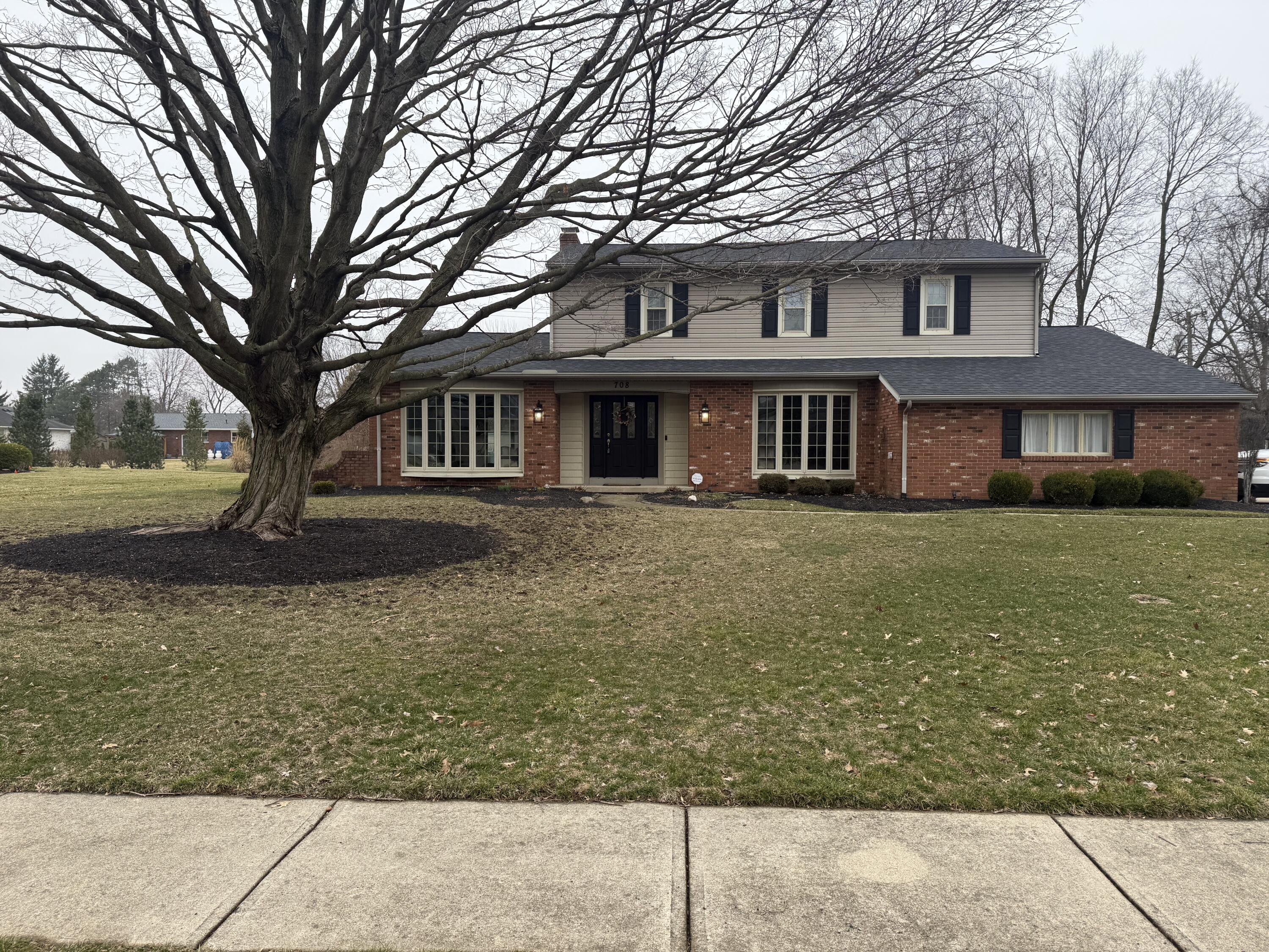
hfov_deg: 71.6
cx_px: 634
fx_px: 880
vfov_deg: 56.8
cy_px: 476
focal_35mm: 24
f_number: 1.78
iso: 80
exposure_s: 1/183
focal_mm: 6.76
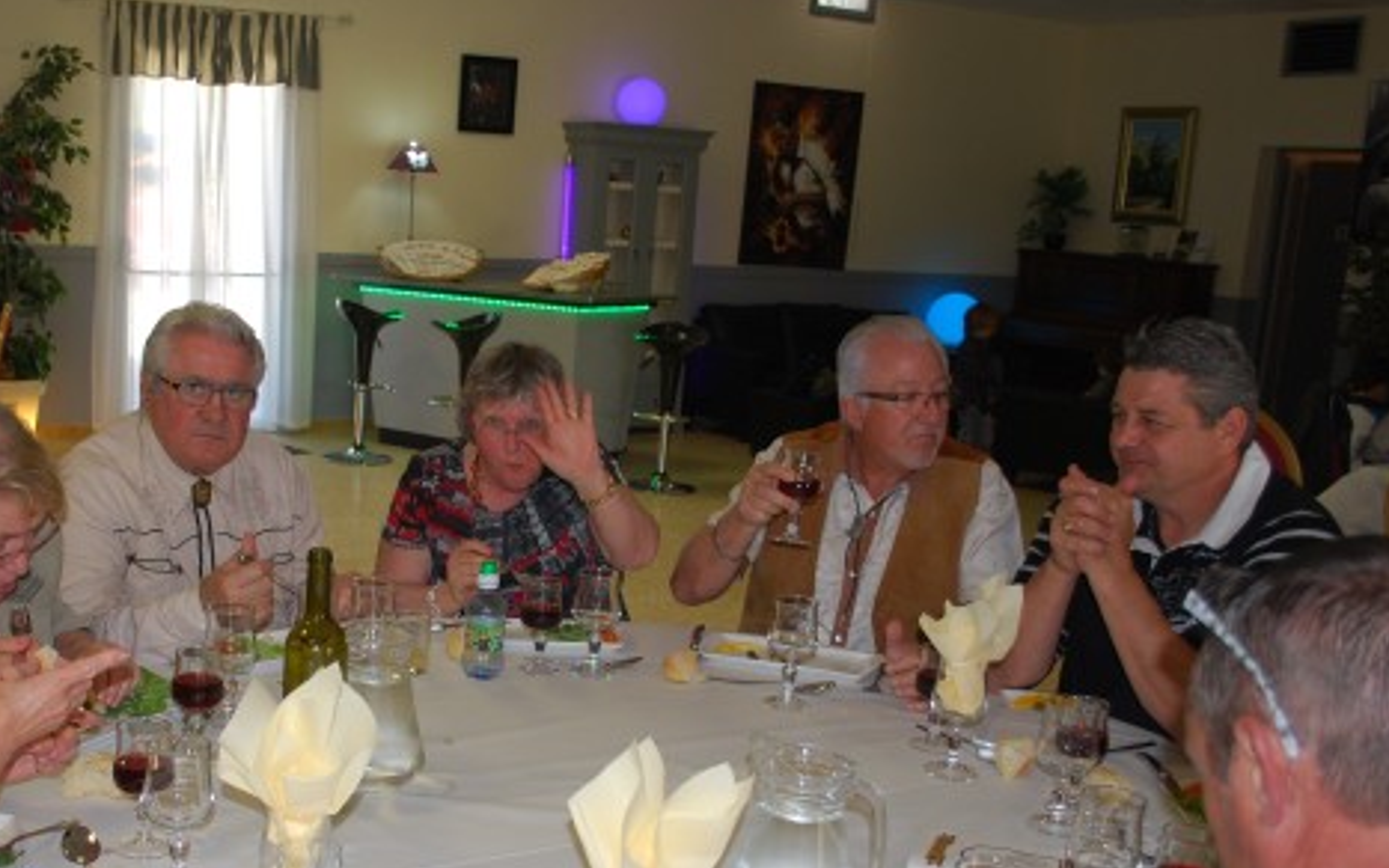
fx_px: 1590
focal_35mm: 42
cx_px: 467
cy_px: 557
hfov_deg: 46.5
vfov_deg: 30.4
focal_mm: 20
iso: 200
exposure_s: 1/60
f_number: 3.8
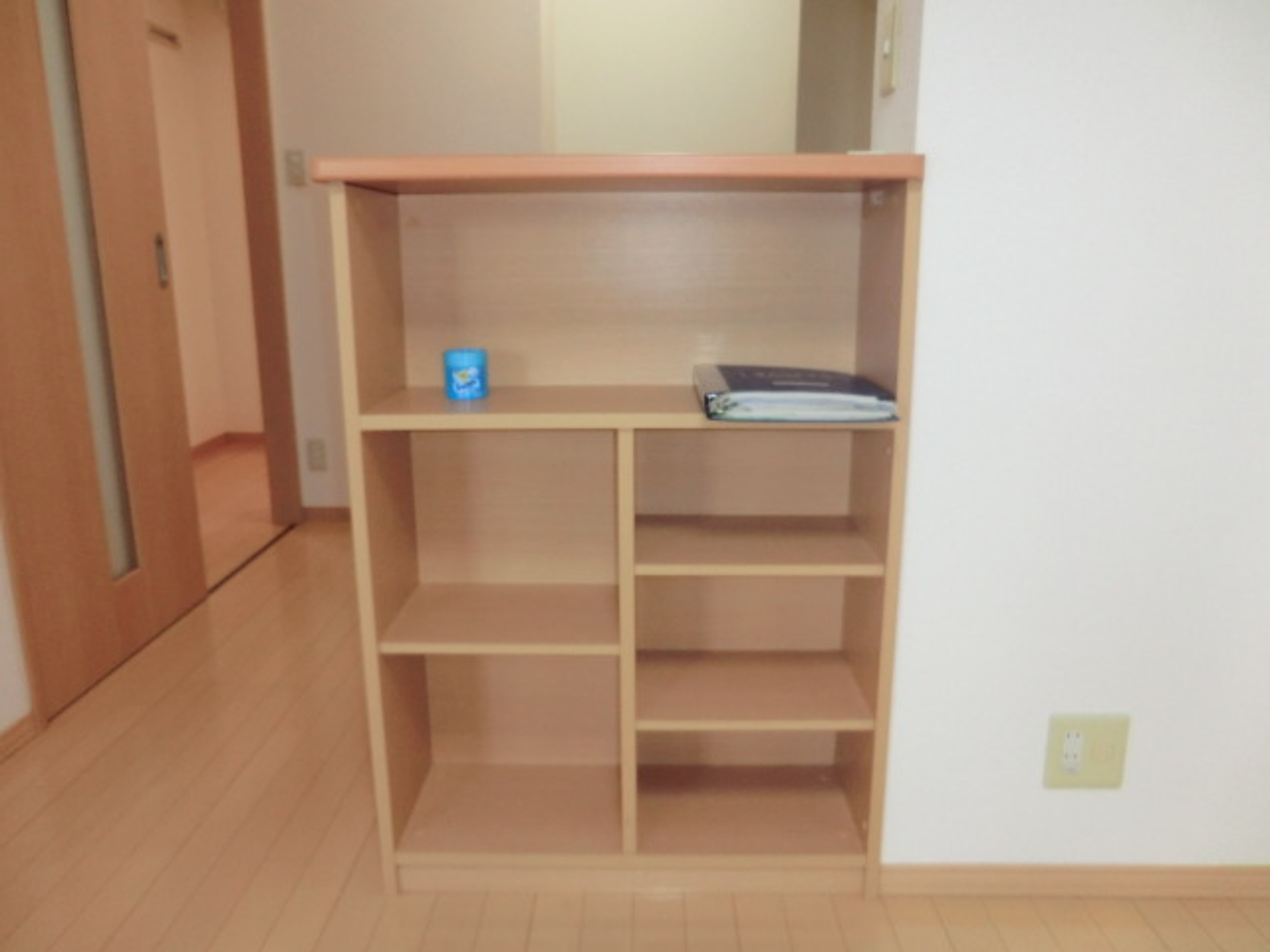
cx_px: 635
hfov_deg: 71.6
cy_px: 476
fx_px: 881
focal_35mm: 24
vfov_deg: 56.8
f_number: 3.2
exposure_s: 1/60
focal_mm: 4.3
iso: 250
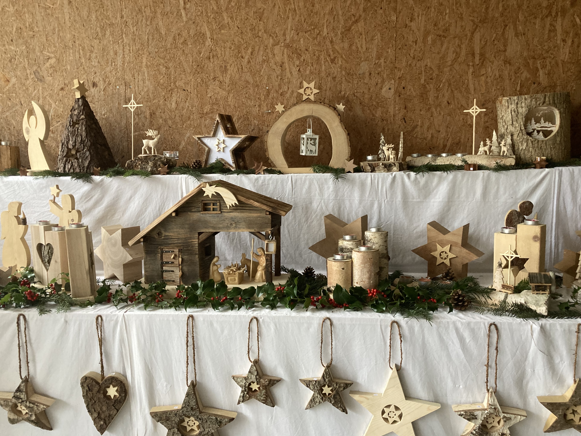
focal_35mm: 29
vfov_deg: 48.2
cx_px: 288
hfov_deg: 61.7
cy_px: 221
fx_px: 487
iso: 250
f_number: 1.8
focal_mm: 3.99
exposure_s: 1/60
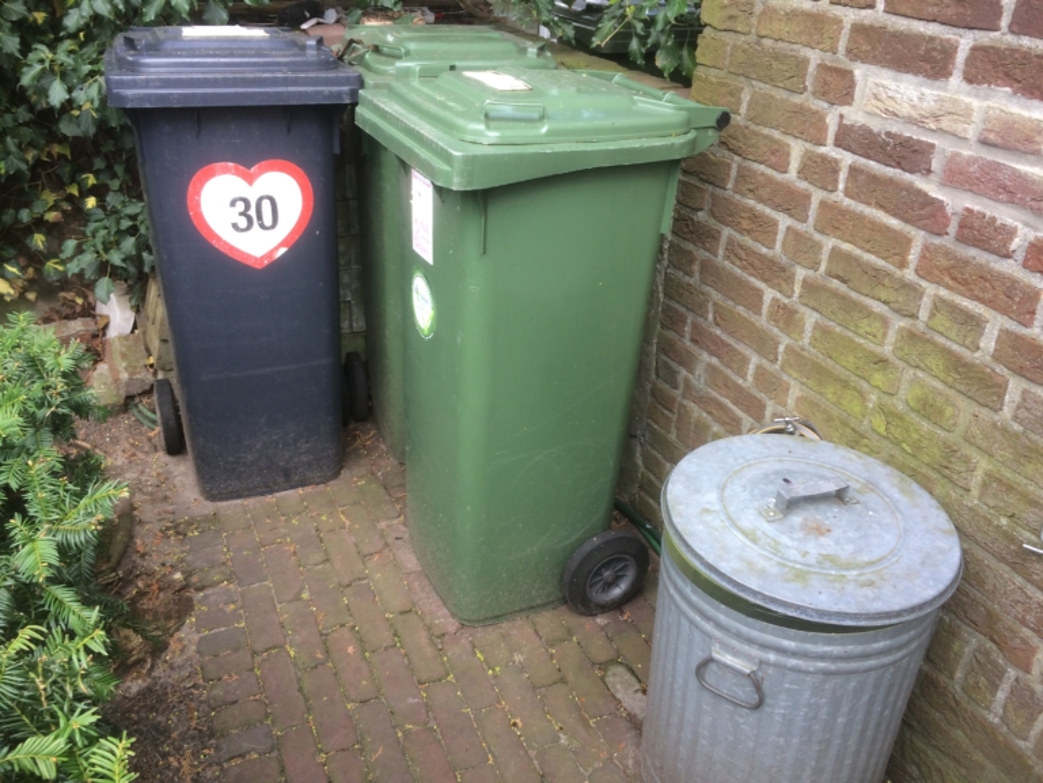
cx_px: 522
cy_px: 392
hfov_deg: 61.7
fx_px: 874
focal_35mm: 29
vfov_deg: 48.2
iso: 40
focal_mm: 4.15
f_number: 2.2
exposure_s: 1/100
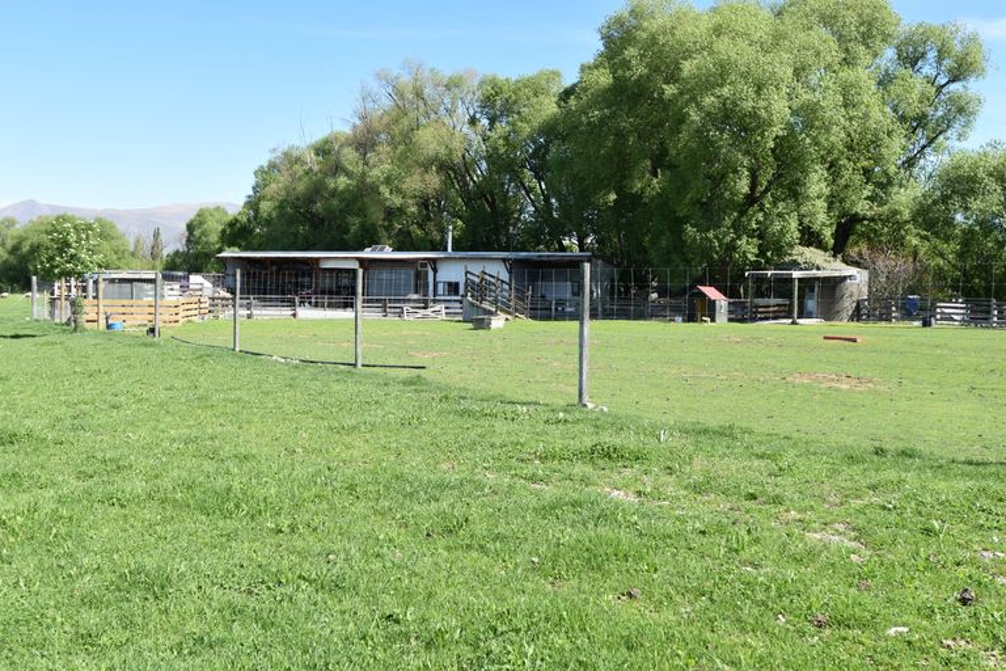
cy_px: 336
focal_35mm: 33
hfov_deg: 57.2
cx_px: 503
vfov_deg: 40.0
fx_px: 922
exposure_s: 1/320
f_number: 9
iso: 200
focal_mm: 22
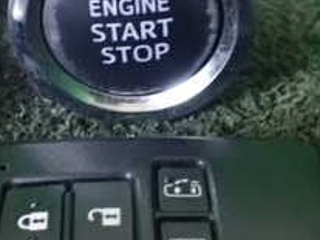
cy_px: 98
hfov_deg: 22.5
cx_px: 131
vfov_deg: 16.9
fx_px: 804
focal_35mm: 87
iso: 1600
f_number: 2.3
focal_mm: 5.4
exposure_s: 1/25
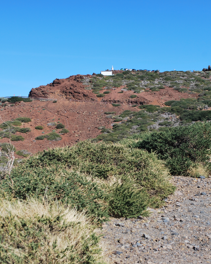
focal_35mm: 72
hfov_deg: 21.2
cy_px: 132
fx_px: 562
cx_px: 146
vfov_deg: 26.4
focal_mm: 34
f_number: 8
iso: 100
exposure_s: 1/250
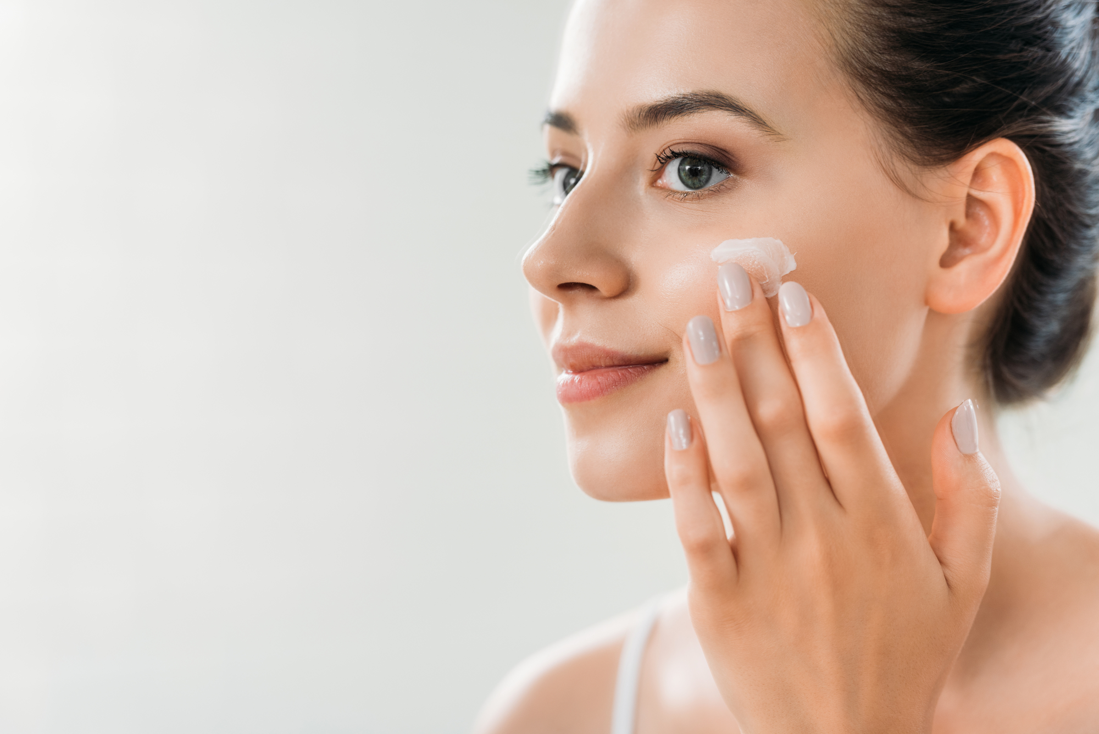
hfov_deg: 13.2
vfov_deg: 8.9
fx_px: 4733
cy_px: 367
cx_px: 550
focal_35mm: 155
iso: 160
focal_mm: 155
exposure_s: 1/200
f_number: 4
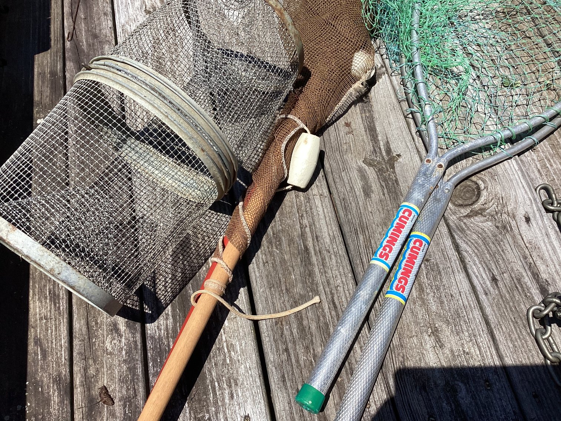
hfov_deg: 58.3
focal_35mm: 31
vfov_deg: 45.4
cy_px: 210
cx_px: 280
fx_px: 502
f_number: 2.4
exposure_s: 1/1733
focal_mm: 3.3
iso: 25
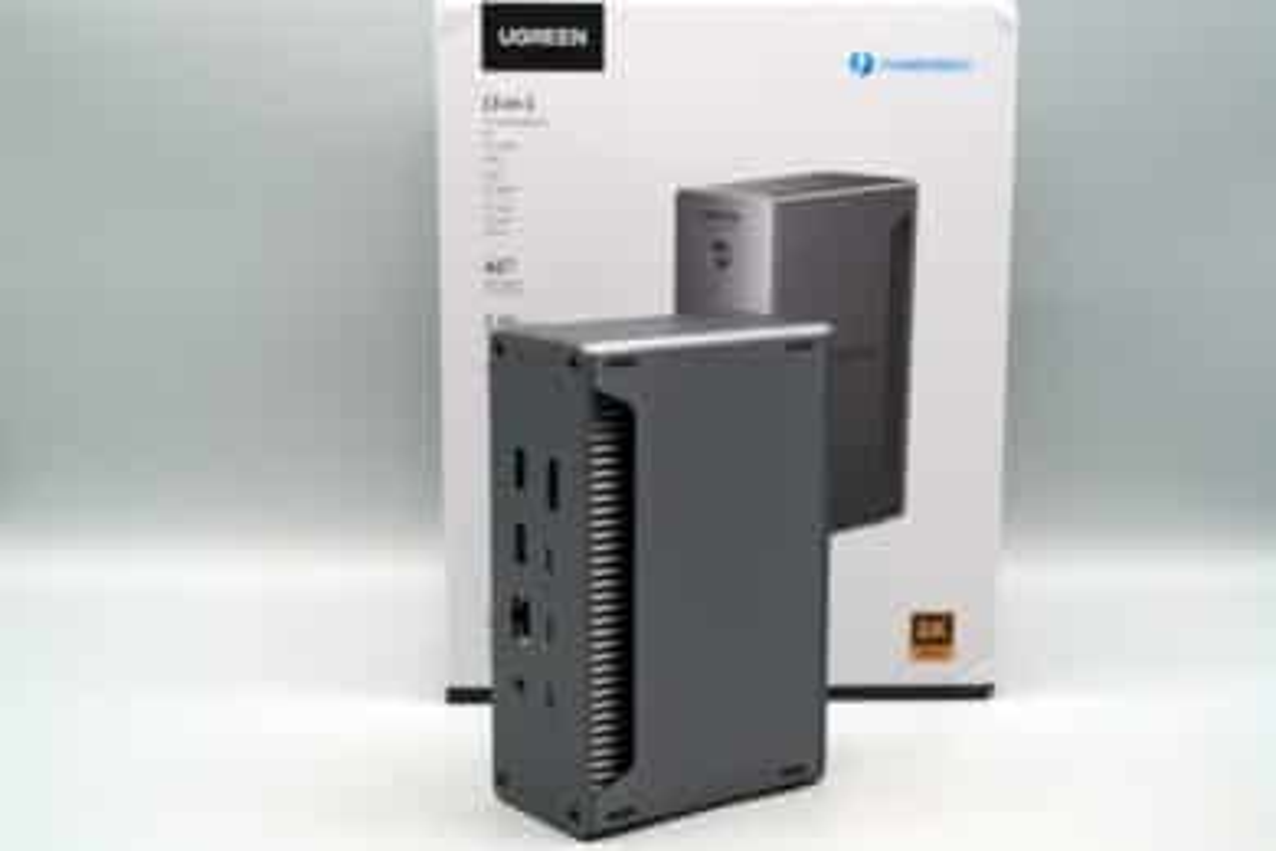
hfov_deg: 35.1
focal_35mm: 57
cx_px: 638
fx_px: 2020
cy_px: 426
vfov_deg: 23.8
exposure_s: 1/60
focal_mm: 57
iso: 400
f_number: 9
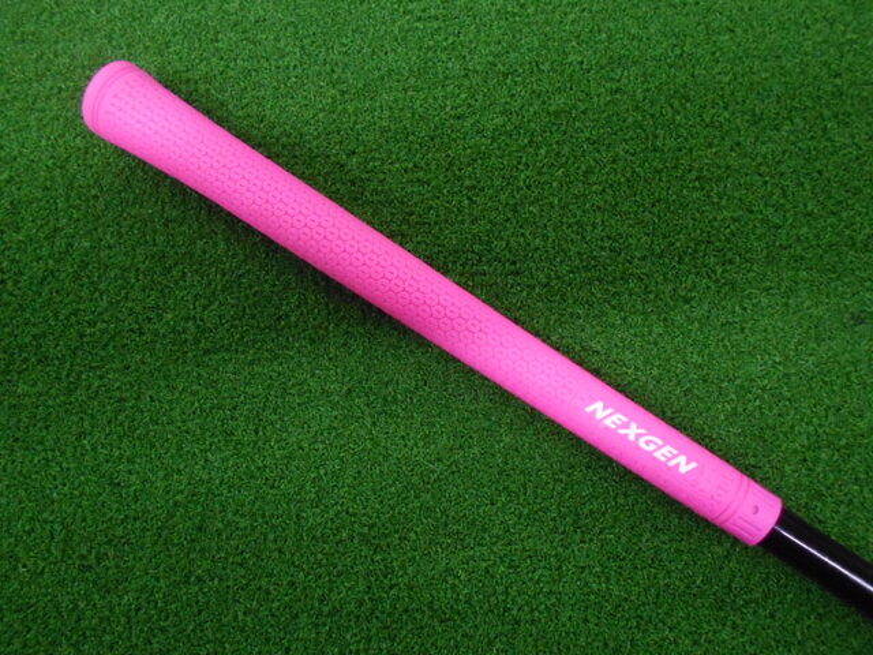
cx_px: 436
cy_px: 328
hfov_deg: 67.3
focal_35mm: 26
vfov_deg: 53.1
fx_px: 656
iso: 800
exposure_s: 1/100
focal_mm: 4.6
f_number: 3.2
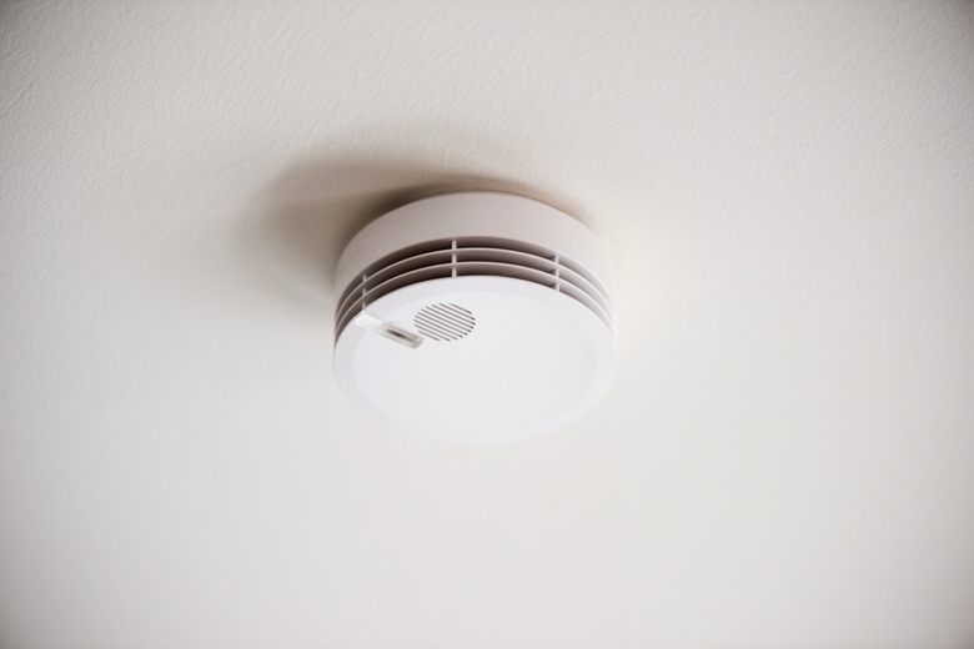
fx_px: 2841
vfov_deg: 13.0
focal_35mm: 105
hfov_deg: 19.5
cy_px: 324
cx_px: 487
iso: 200
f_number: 3
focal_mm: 105
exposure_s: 1/60
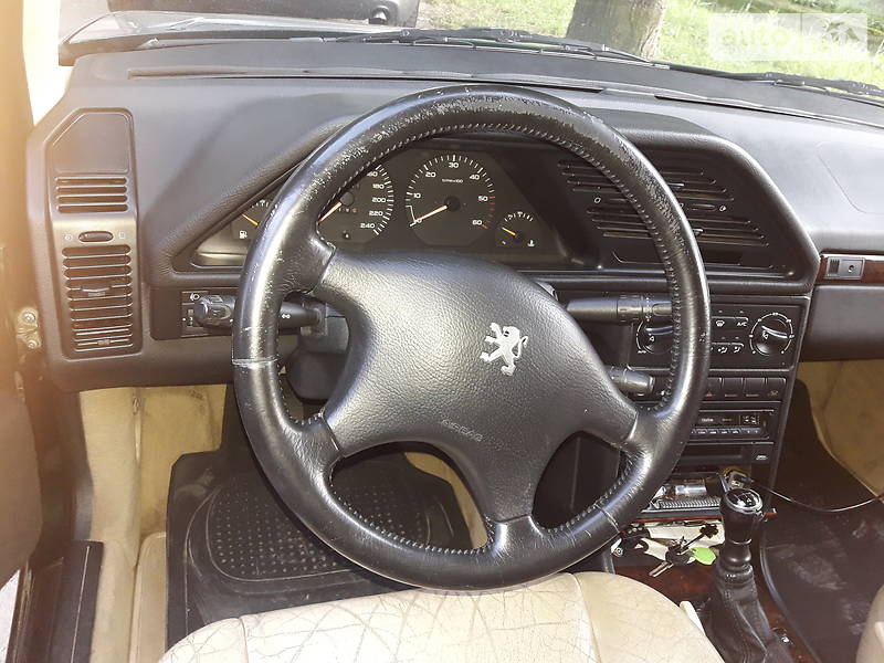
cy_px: 332
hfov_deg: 63.4
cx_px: 442
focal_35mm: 28
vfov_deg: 49.7
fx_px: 715
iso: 160
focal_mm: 3.7
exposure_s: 1/25
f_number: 1.9
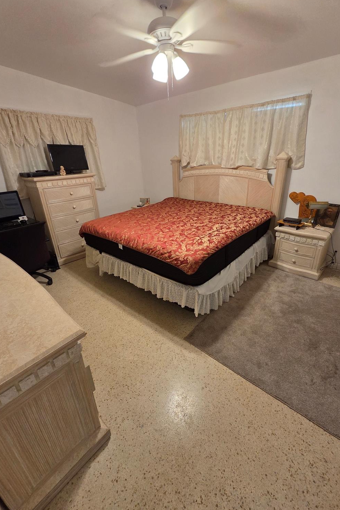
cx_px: 172
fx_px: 198
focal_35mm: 14
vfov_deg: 104.2
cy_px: 248
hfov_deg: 81.2
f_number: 2.2
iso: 400
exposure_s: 1/60
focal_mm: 2.2
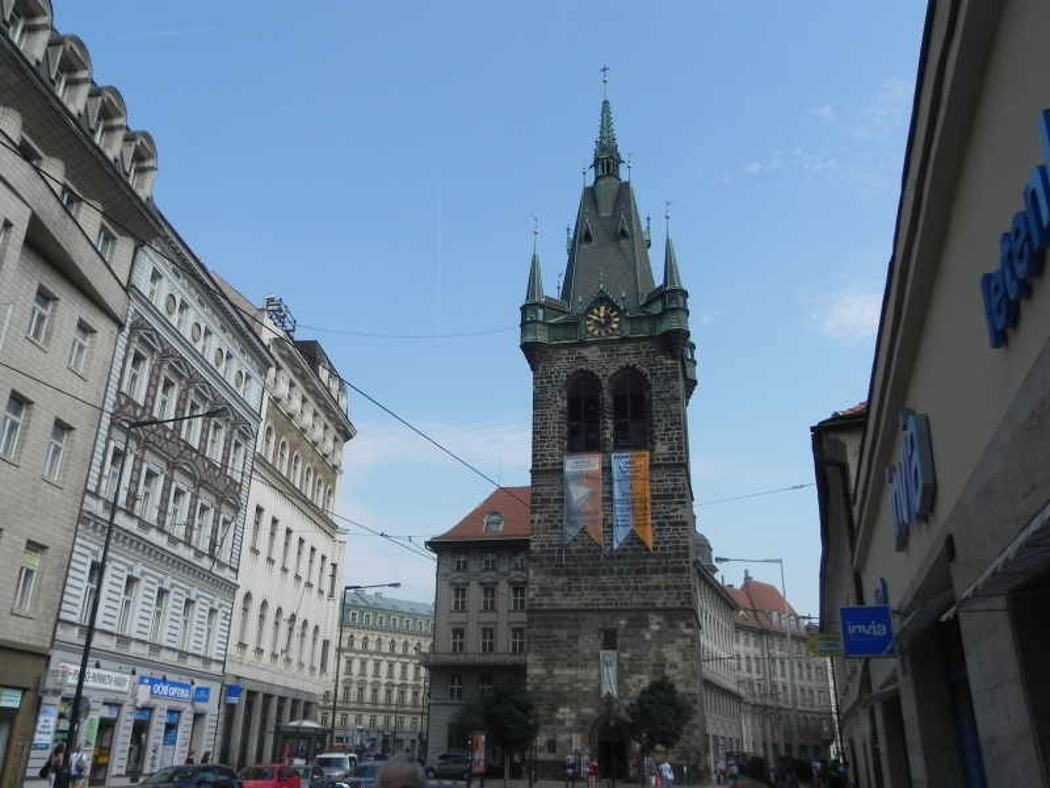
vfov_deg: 48.2
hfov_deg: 61.7
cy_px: 394
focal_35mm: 29
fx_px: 880
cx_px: 525
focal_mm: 5.2
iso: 160
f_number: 7.1
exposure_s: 1/361
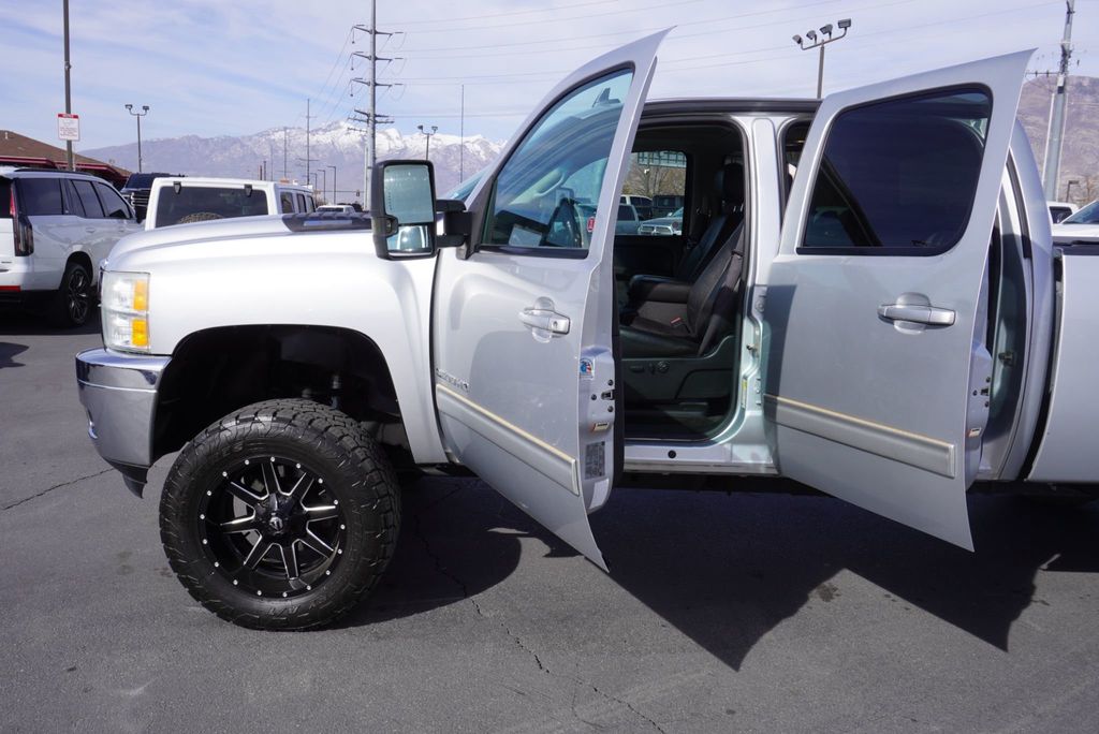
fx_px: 916
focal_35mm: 30
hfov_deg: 61.9
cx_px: 550
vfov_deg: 43.7
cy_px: 367
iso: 100
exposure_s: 1/160
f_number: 10
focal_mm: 20
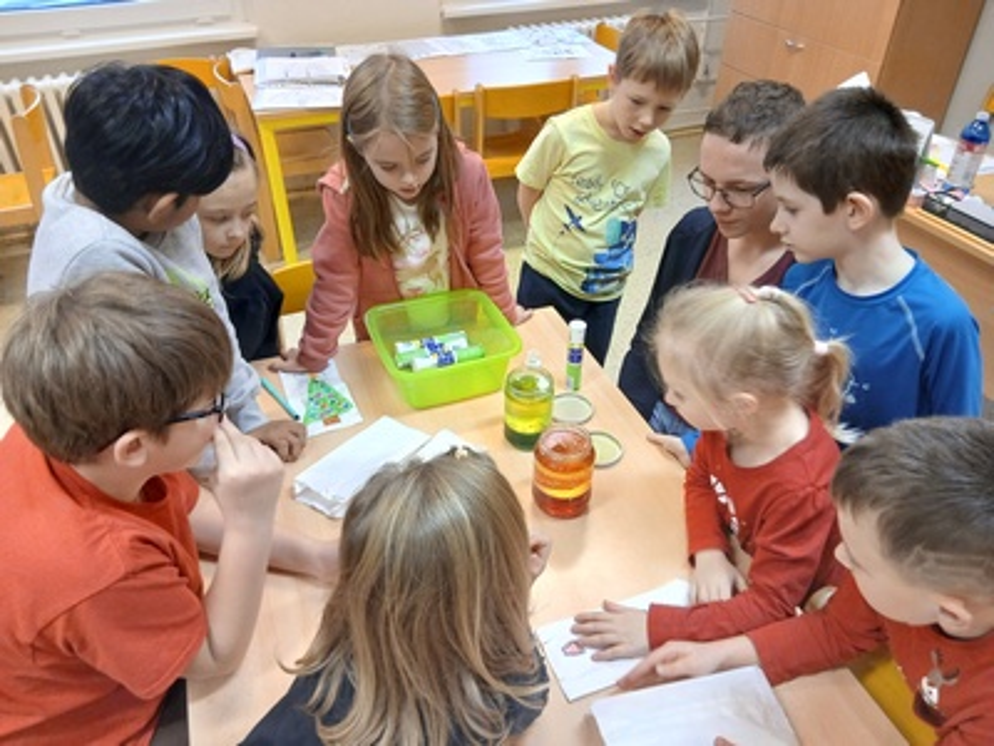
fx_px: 747
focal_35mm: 26
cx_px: 497
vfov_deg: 53.1
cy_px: 373
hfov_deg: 67.3
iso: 250
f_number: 1.8
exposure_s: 1/33.3
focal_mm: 3.98
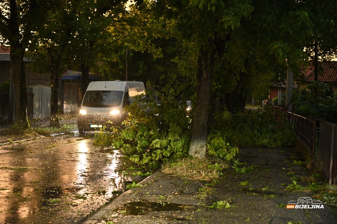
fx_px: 655
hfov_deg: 28.9
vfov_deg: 19.4
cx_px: 168
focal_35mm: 70
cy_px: 112
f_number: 2.8
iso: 3200
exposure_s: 1/125
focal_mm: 70
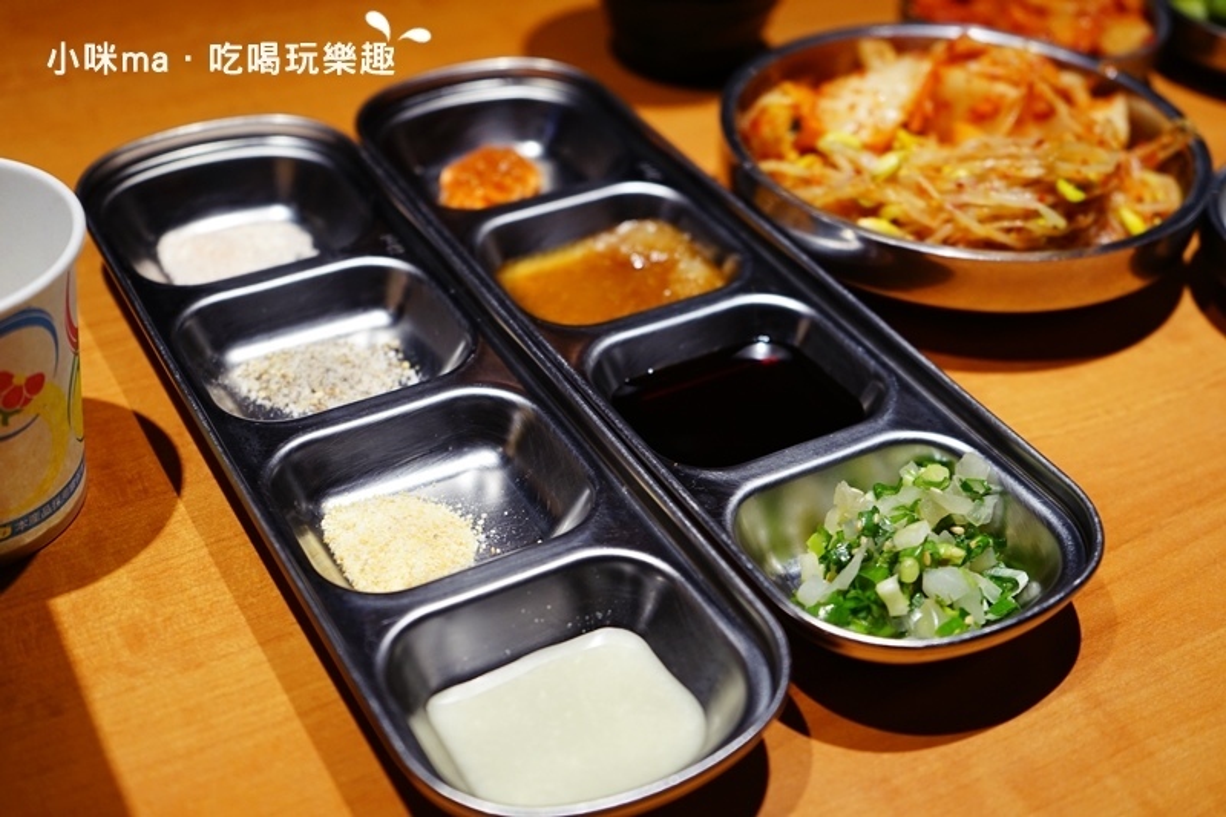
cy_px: 408
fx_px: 1532
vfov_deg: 29.9
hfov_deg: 43.6
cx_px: 613
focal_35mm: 45
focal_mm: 45
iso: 640
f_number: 4.5
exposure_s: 1/60
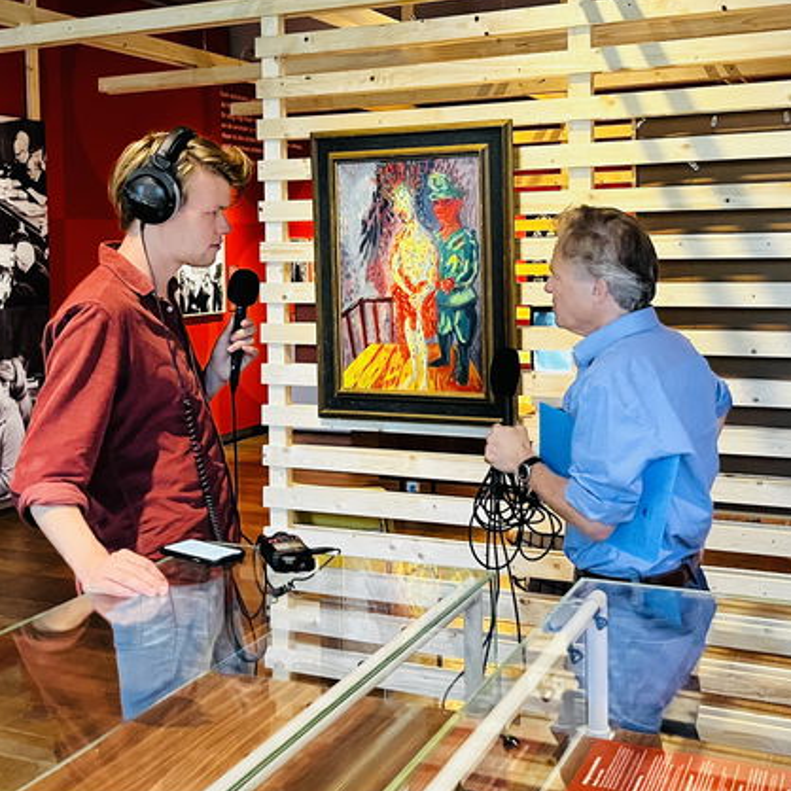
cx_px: 428
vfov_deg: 52.5
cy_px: 394
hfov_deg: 52.5
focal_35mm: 31
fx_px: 801
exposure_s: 1/27
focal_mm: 5.1
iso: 640
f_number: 1.6
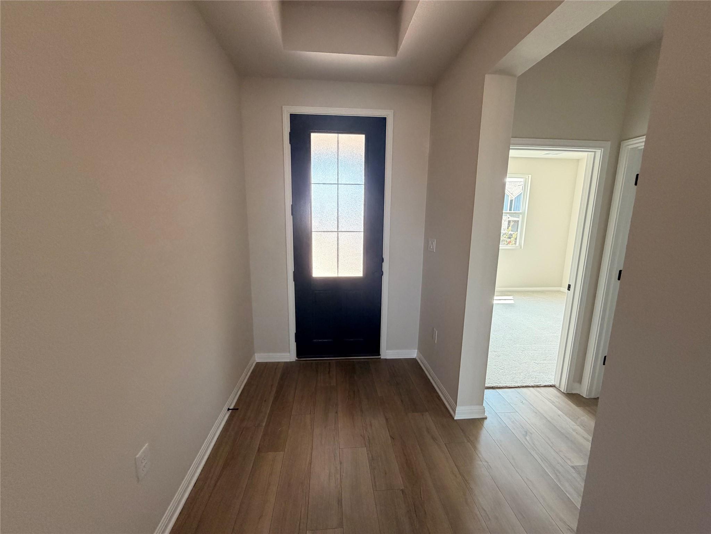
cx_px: 356
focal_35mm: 14
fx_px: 288
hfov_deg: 102.1
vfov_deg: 85.7
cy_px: 267
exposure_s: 1/121
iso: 250
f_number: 2.2
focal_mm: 2.22
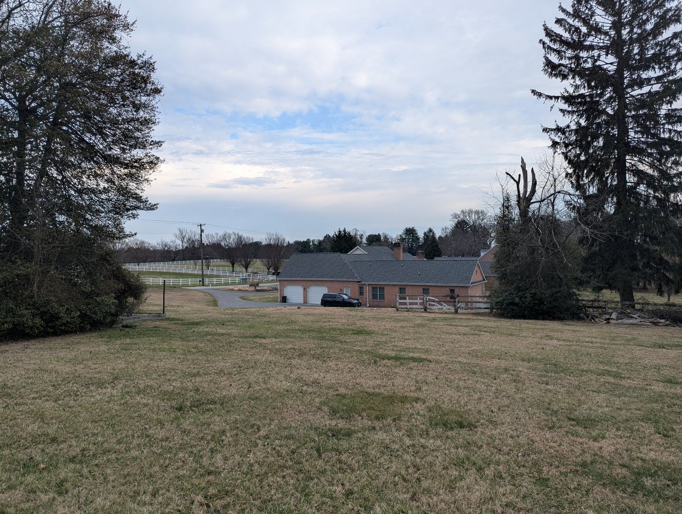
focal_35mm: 24
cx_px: 341
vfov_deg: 56.9
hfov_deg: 71.5
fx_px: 474
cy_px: 257
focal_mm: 6.81
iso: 49
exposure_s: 1/898
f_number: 1.85
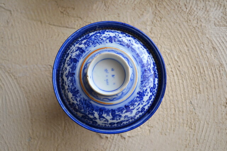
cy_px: 76
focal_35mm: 36
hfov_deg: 53.2
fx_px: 227
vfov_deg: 36.8
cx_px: 114
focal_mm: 24
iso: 400
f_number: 4
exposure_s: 1/20
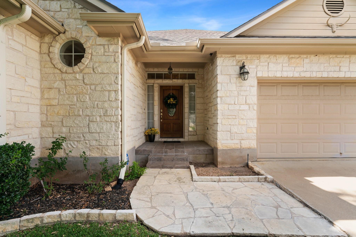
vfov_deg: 70.5
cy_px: 118
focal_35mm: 17
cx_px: 178
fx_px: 168
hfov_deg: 93.3
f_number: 8
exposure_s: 1/100
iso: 250
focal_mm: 17
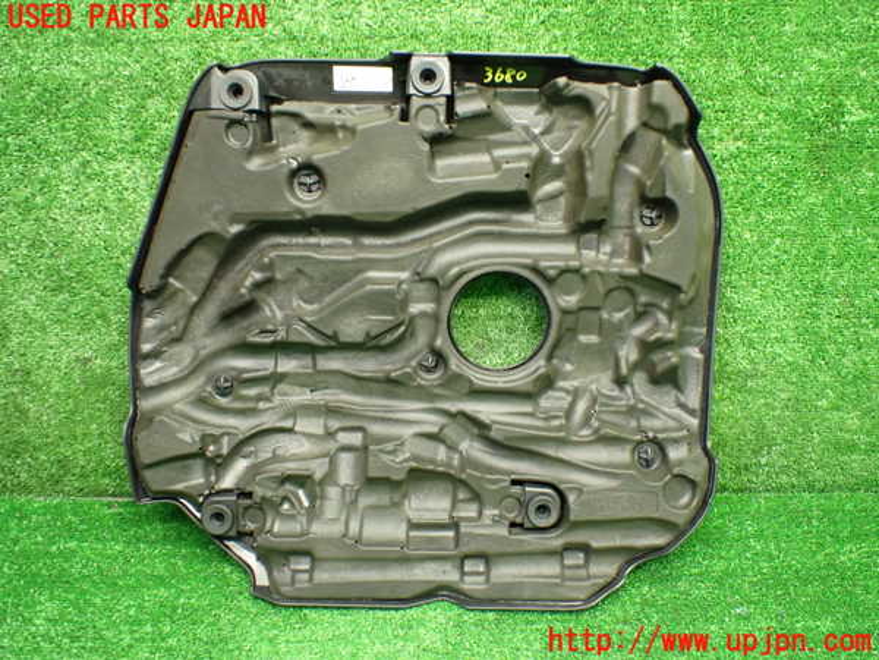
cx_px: 440
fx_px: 762
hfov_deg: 60.0
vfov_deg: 46.8
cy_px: 330
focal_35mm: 30
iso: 800
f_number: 2.3
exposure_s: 1/60
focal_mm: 5.4
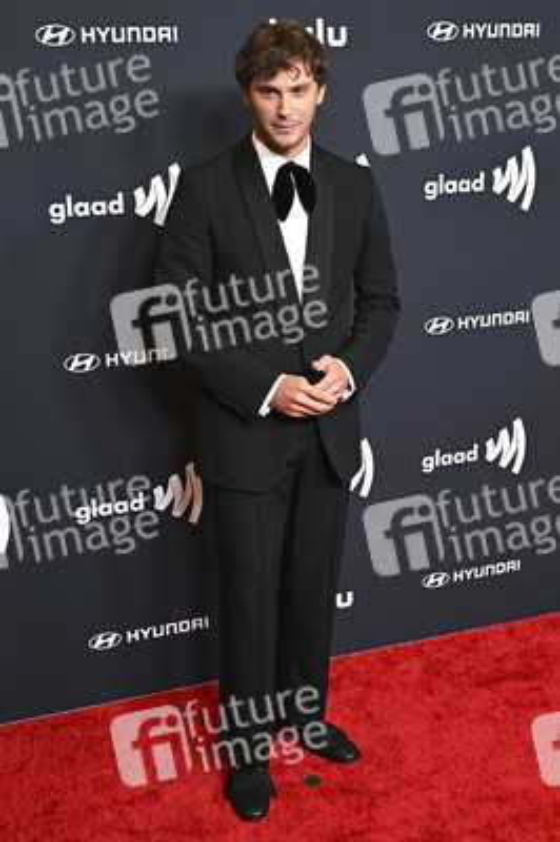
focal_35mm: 43
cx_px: 280
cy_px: 421
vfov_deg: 45.5
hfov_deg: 31.1
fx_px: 1005
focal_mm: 43
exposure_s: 1/250
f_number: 5.6
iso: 4000
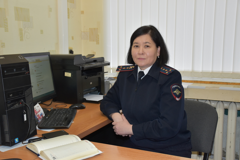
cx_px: 120
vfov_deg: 29.9
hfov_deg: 43.6
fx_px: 300
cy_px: 80
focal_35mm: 45
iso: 800
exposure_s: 1/100
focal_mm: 30
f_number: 5
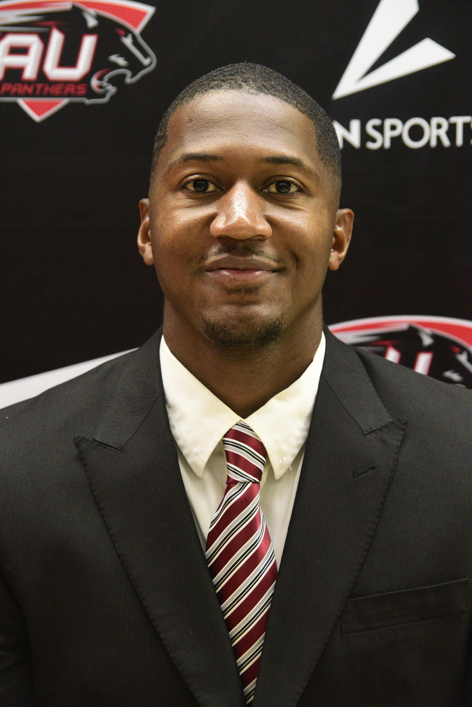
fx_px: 2359
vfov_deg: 17.1
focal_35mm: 120
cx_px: 236
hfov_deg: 11.4
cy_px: 354
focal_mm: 120
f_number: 8
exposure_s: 1/80
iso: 6400
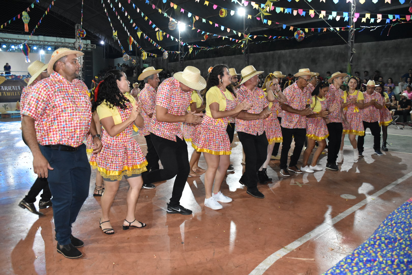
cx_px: 206
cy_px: 138
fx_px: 309
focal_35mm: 27
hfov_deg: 67.4
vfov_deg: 47.9
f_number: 3.5
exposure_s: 1/100
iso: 2500
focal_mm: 18
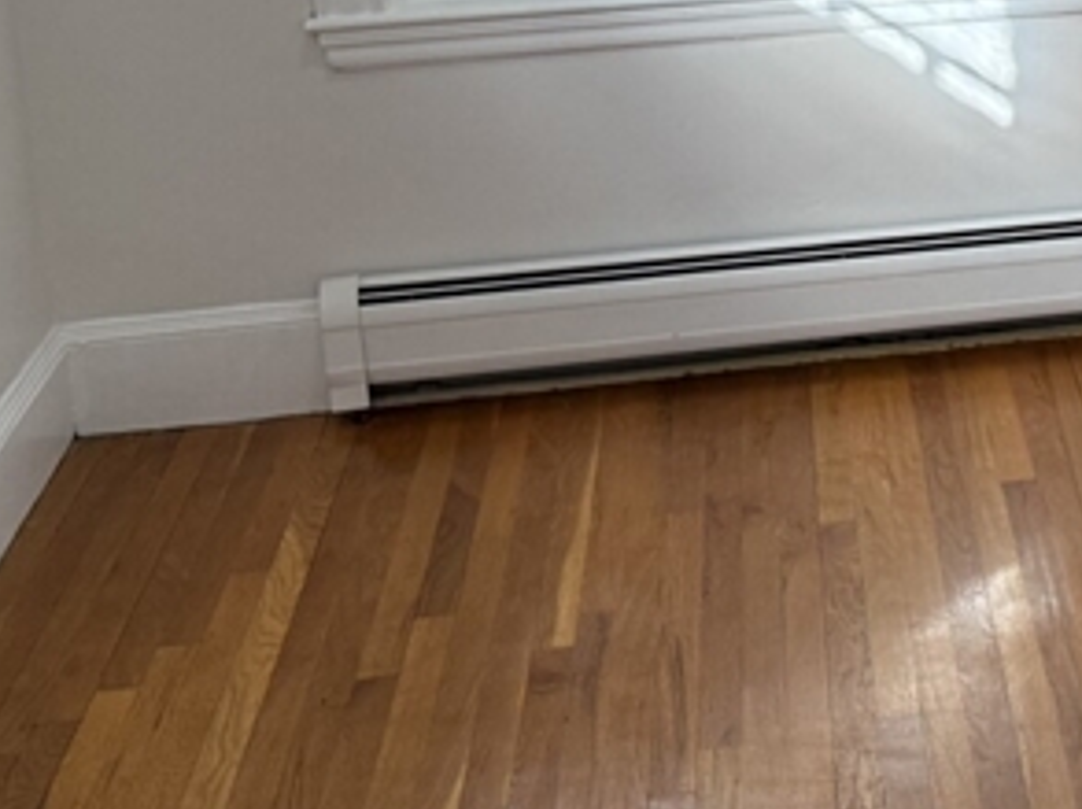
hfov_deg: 21.7
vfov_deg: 17.0
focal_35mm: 84
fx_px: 2622
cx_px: 1270
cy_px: -55
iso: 125
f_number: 1.78
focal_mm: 6.76
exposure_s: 1/229
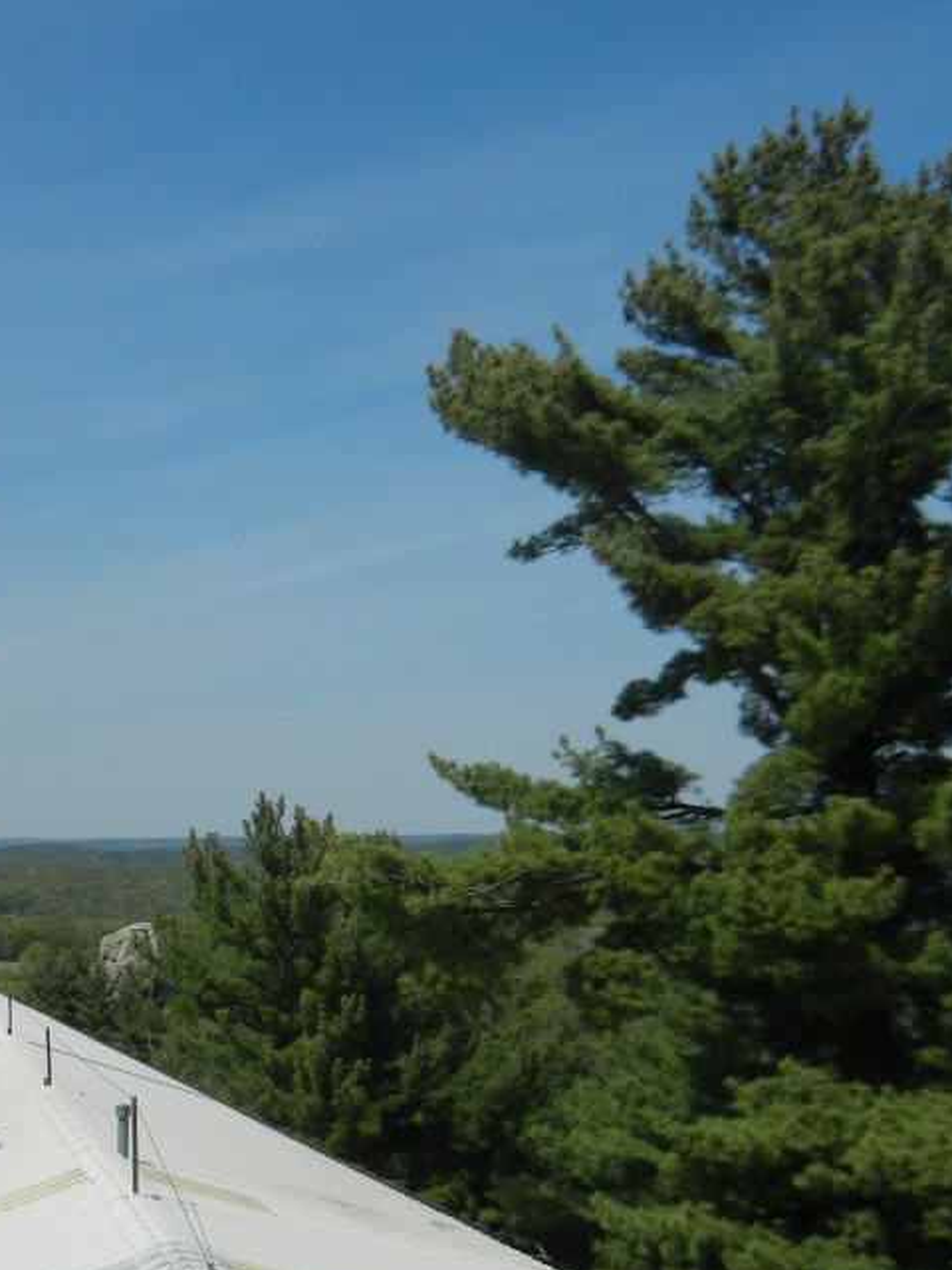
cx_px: 198
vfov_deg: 39.5
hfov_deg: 29.6
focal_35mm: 48
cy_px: 756
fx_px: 1760
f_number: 7
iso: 160
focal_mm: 5.4
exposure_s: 1/760
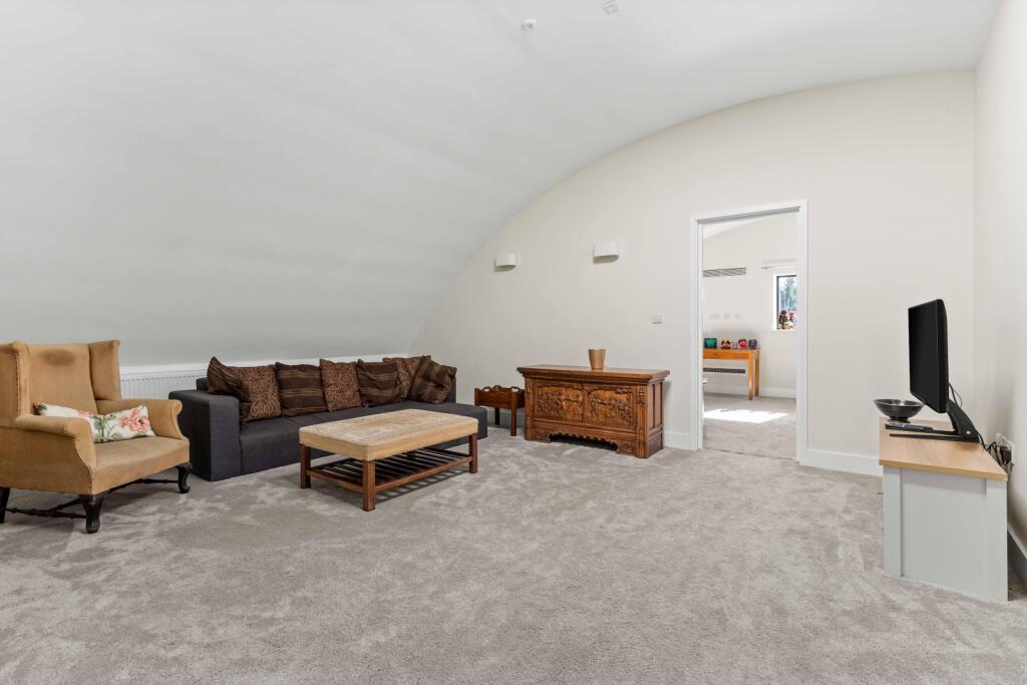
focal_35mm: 17
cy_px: 342
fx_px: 485
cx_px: 514
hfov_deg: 93.3
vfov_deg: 70.5
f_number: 8
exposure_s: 1/6
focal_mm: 17
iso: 400
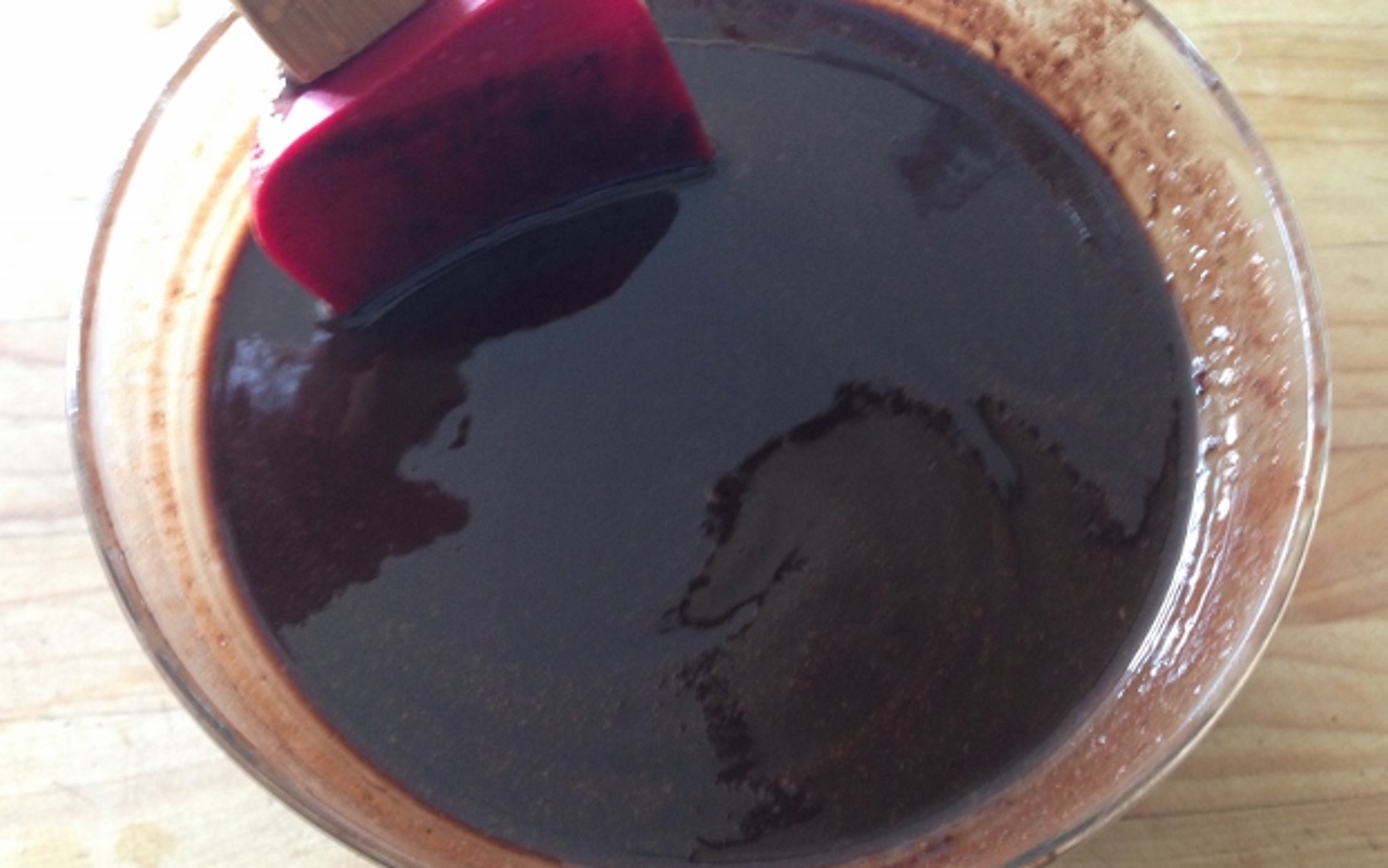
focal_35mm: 36
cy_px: 428
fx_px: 1362
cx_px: 692
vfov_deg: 35.3
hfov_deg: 54.0
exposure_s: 1/20
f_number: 2.4
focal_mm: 4.12
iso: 160
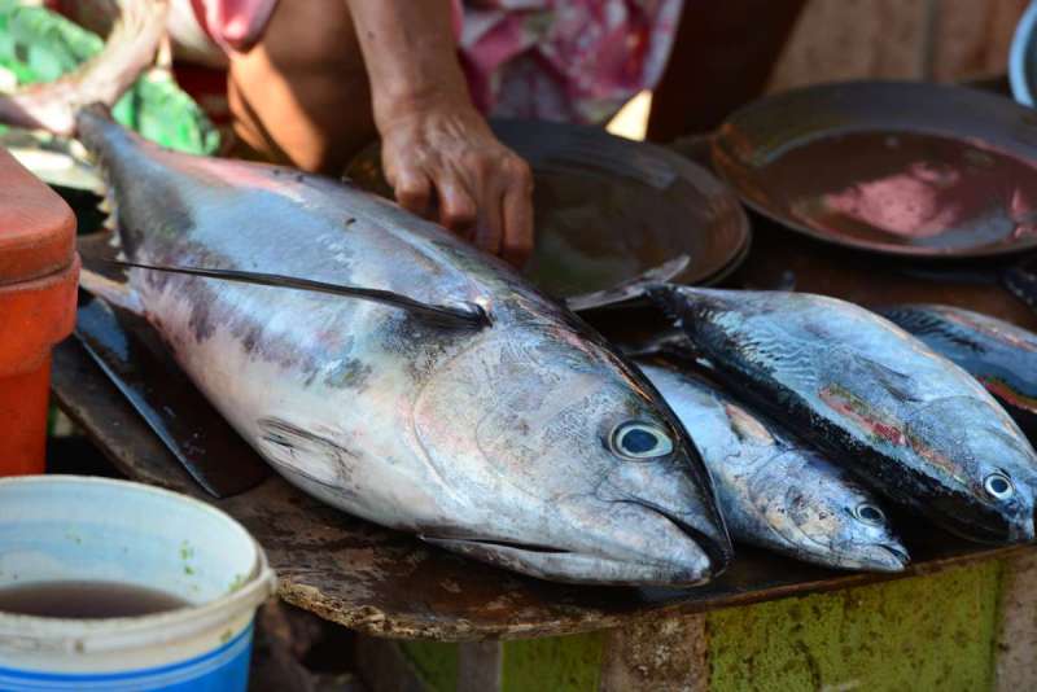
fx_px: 5763
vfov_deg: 6.9
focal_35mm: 200
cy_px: 346
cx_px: 518
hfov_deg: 10.3
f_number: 7.1
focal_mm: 200
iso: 250
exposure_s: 1/200
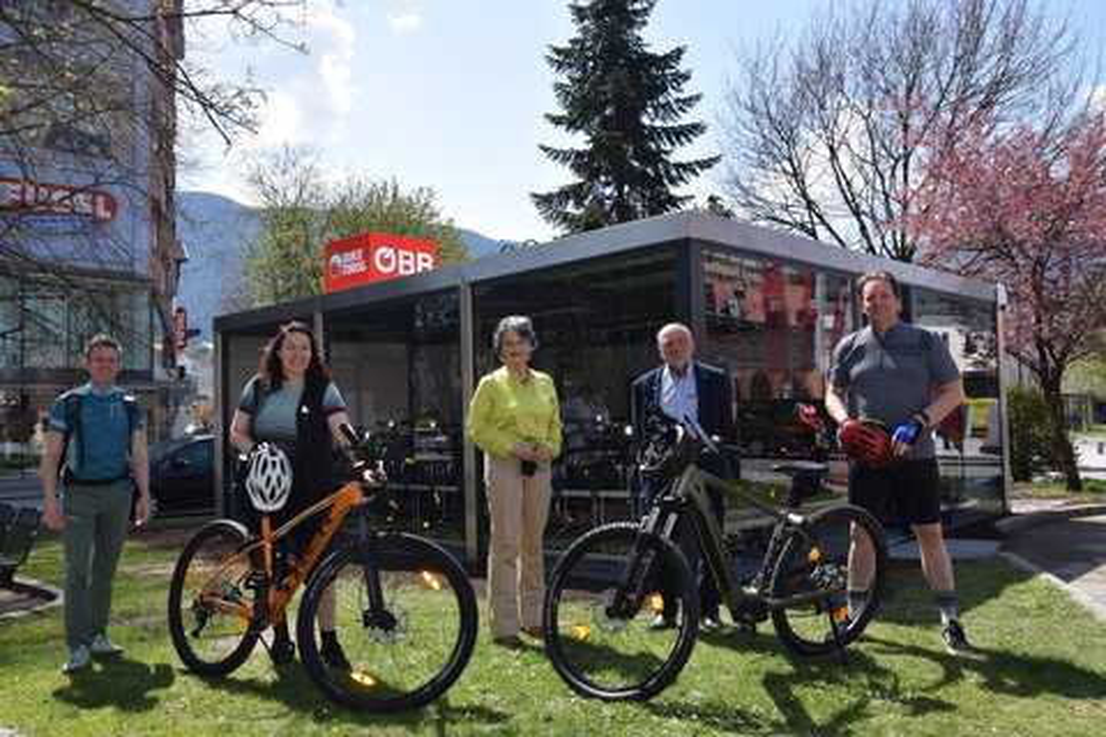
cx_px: 553
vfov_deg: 41.7
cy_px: 368
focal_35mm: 32
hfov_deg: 59.5
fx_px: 968
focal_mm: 21
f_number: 9
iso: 100
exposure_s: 1/200
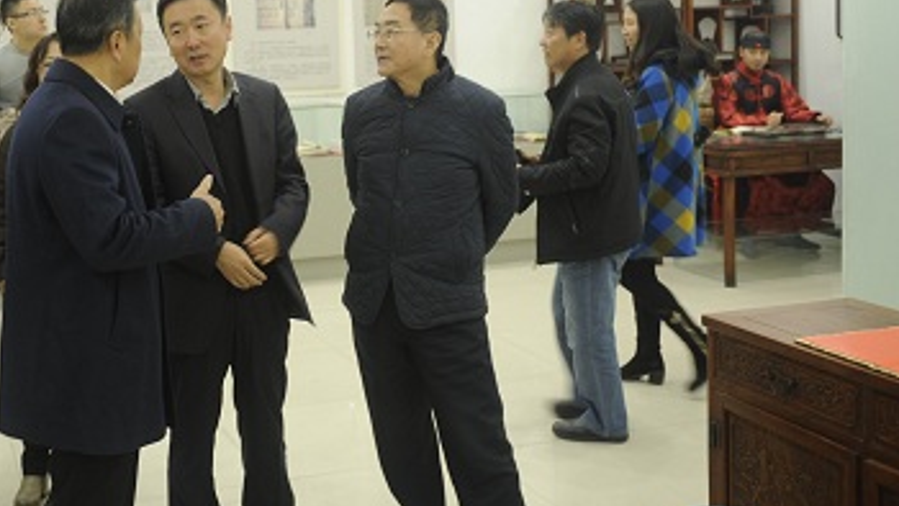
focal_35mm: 53
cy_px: 136
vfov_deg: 22.5
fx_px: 1264
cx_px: 280
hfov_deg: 38.6
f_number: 2.8
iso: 320
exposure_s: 1/30
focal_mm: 32
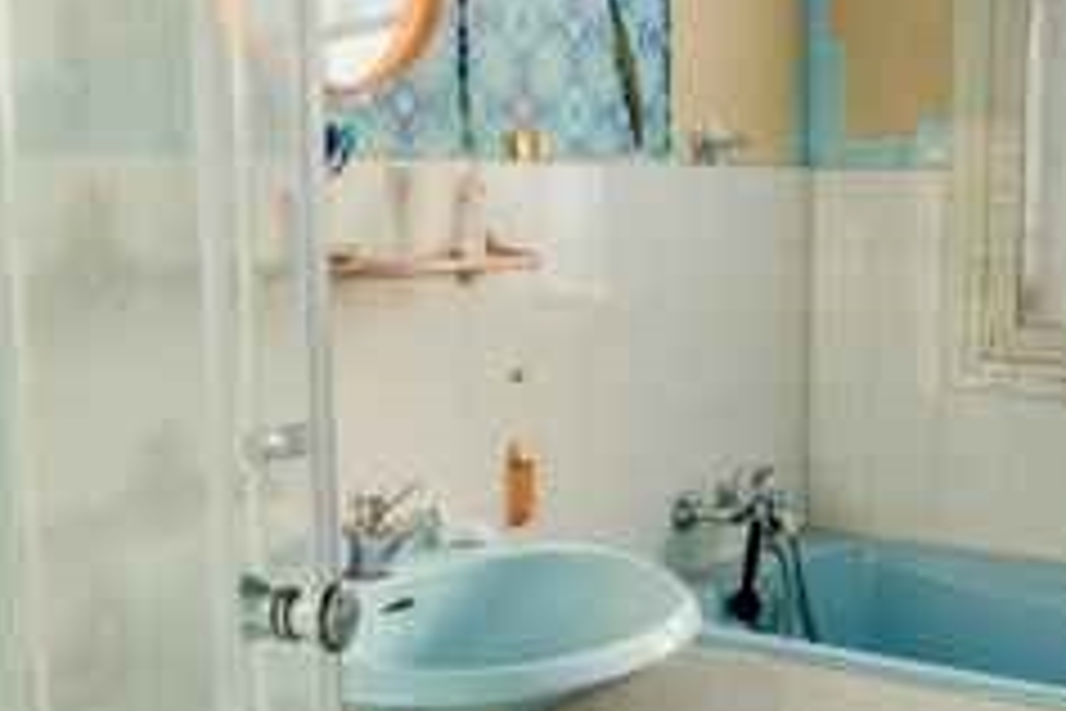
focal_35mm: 54
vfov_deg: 25.0
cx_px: 774
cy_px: 394
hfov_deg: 36.2
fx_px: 1599
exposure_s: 1/2000
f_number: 8
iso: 800
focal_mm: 16
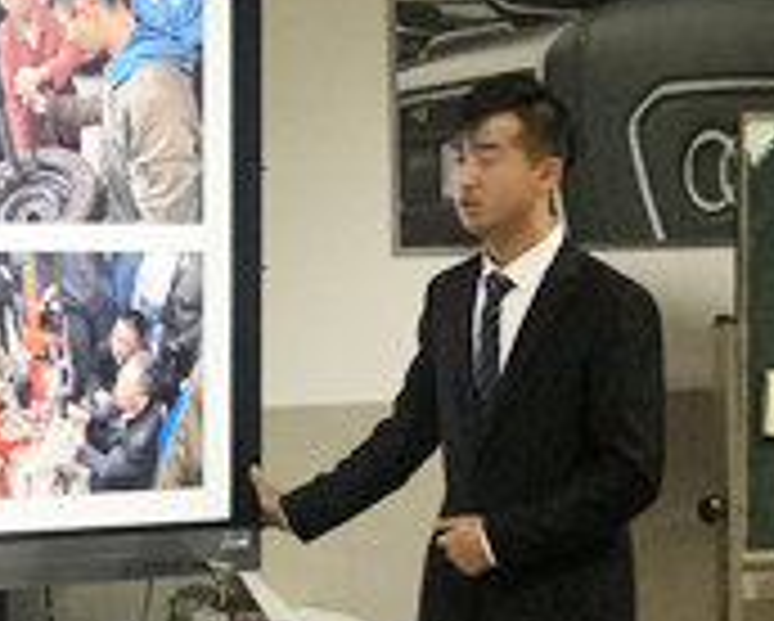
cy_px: 216
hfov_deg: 11.9
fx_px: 3715
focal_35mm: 162
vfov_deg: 9.5
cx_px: 176
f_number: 2.4
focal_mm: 6
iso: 125
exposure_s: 1/33
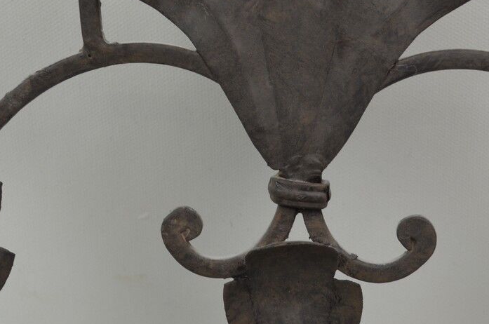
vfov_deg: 11.7
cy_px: 198
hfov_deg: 17.5
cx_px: 309
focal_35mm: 117
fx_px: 1586
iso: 400
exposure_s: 1/100
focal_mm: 34
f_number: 5
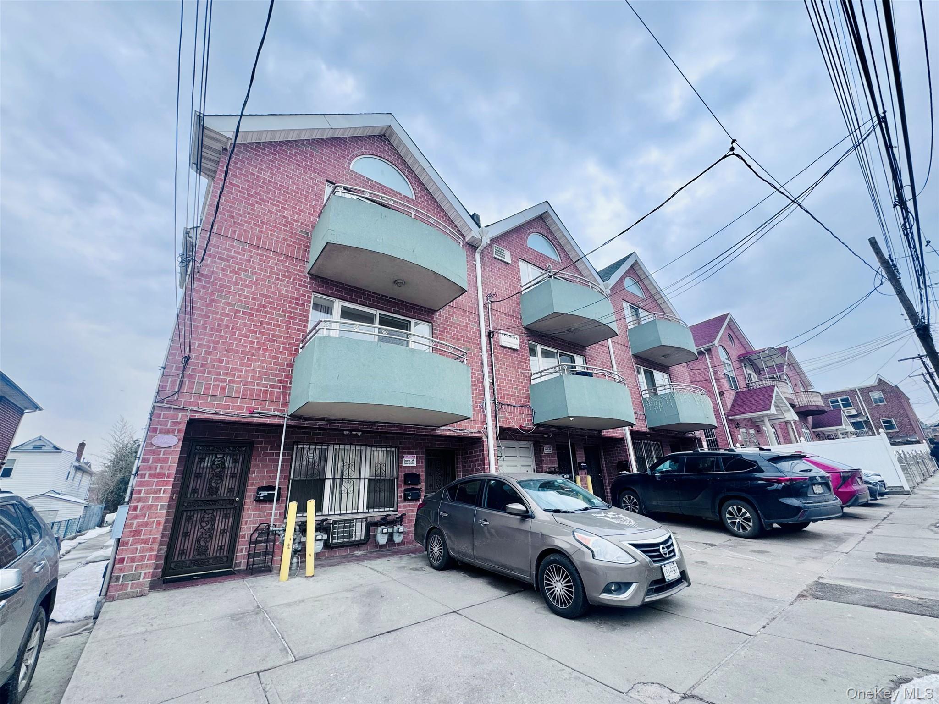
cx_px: 470
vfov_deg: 85.7
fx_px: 380
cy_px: 352
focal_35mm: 14
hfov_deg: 102.1
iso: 40
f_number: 2.2
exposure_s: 1/114
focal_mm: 2.22
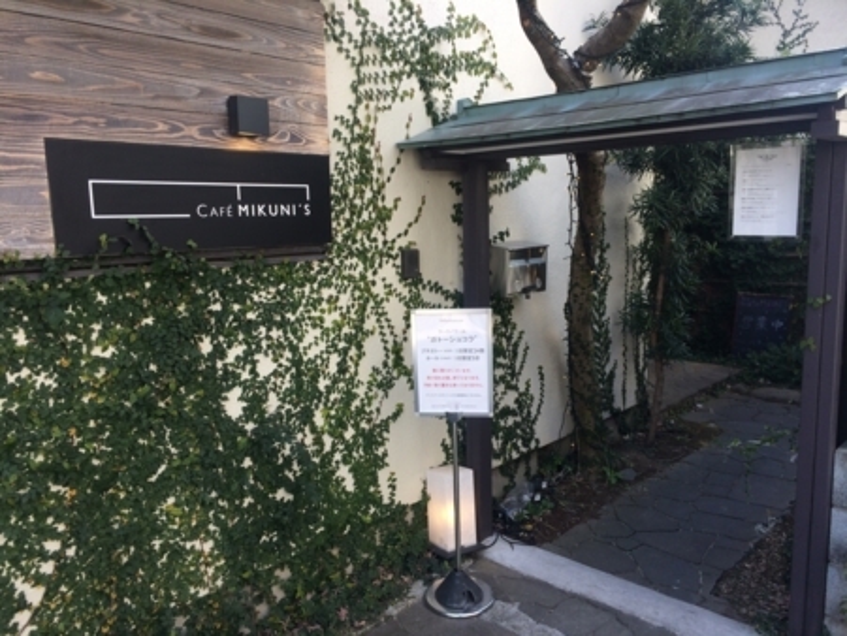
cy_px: 318
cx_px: 424
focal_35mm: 29
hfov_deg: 61.6
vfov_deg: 48.3
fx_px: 710
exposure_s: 1/232
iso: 32
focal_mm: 4.15
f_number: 2.2
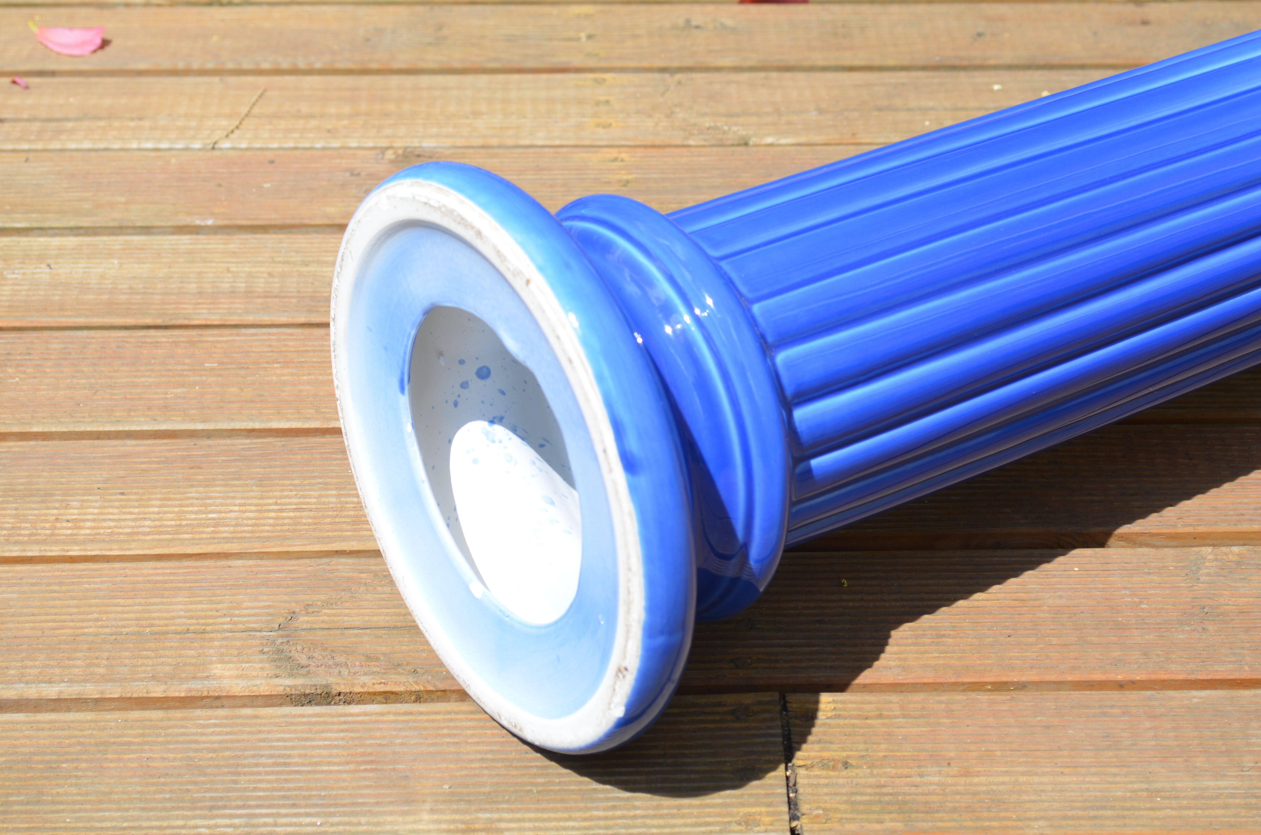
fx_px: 2622
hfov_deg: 27.0
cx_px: 630
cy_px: 418
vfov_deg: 18.1
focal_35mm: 75
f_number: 8
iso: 100
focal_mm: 50
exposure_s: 1/250
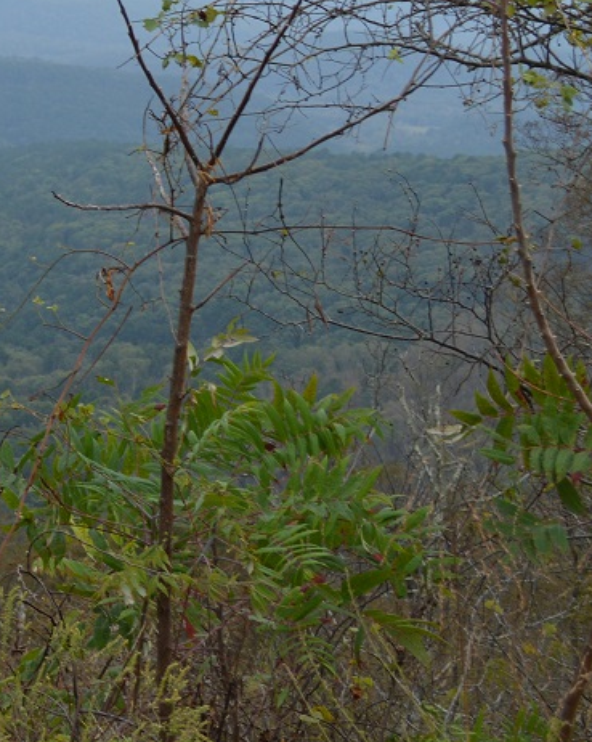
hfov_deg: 12.4
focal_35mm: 110
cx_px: -566
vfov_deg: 17.3
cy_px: 124
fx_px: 2412
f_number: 6.3
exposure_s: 1/160
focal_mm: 24
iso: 100
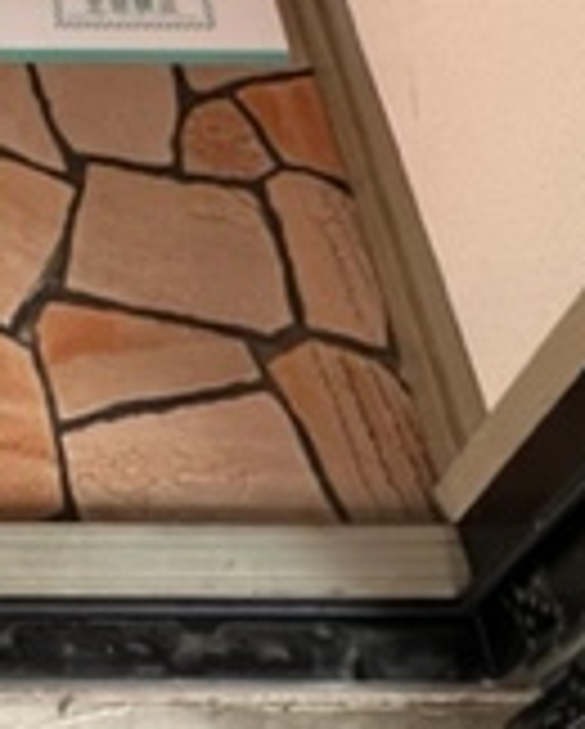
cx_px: -72
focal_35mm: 50
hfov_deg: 27.5
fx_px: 1080
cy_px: -284
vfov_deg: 28.4
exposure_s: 1/99
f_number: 1.8
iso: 125
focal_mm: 1.57
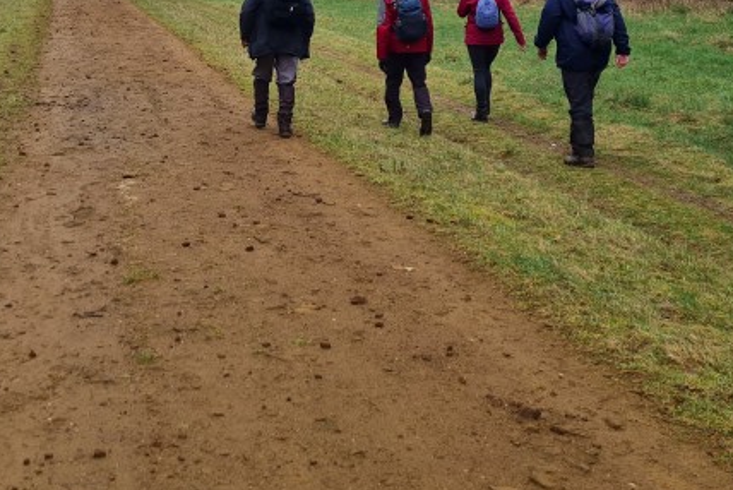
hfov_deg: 33.0
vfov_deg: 21.8
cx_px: 223
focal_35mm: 60
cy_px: -3
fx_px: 1222
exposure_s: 1/1132
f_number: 1.8
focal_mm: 5.4
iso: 50
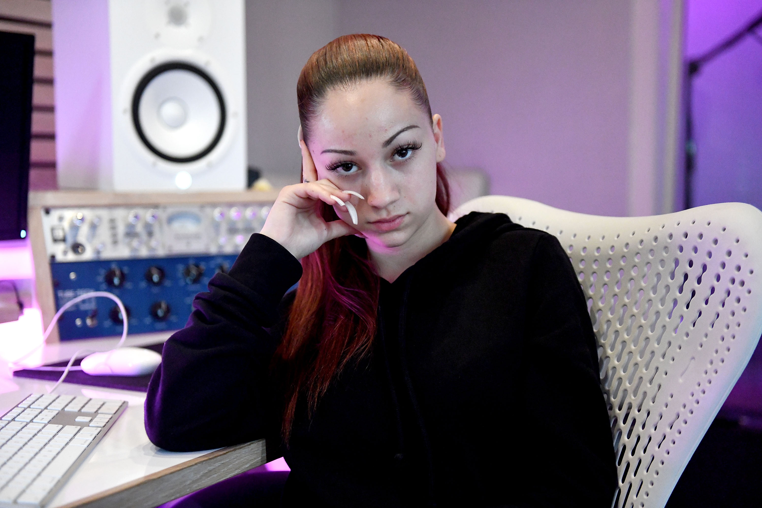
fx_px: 1164
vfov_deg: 24.6
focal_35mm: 55
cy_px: 254
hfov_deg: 36.2
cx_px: 381
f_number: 2.8
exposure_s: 1/160
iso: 6400
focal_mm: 55
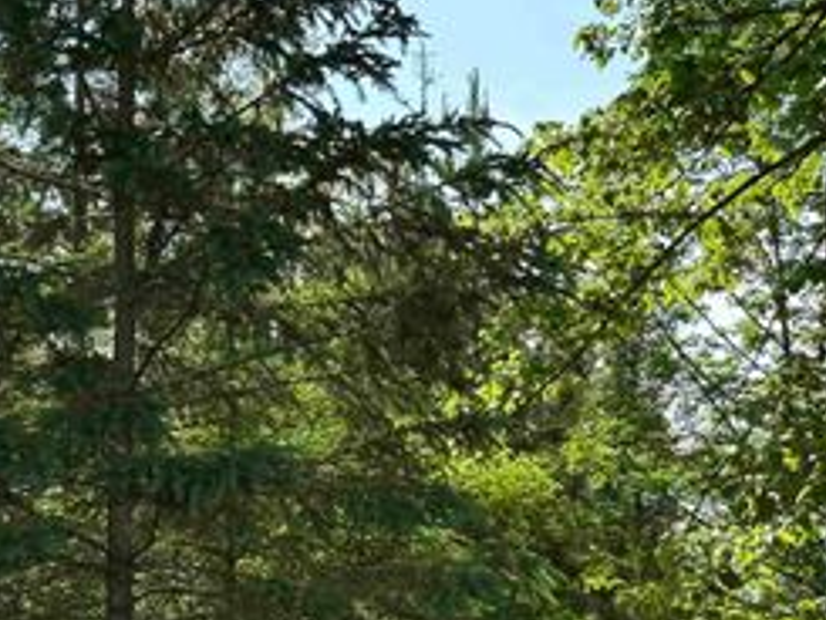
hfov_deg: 19.9
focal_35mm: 98
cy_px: 403
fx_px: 2340
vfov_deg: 15.1
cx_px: 597
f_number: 1.78
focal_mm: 6.86
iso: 64
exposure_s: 1/5263
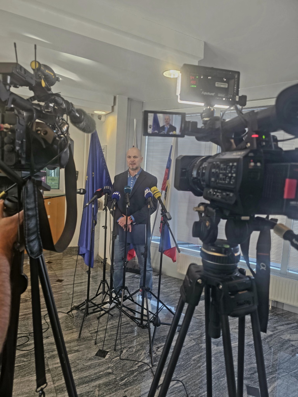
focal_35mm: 23
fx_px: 264
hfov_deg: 58.9
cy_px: 198
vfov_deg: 73.9
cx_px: 149
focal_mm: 6.3
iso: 160
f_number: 1.7
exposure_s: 1/101
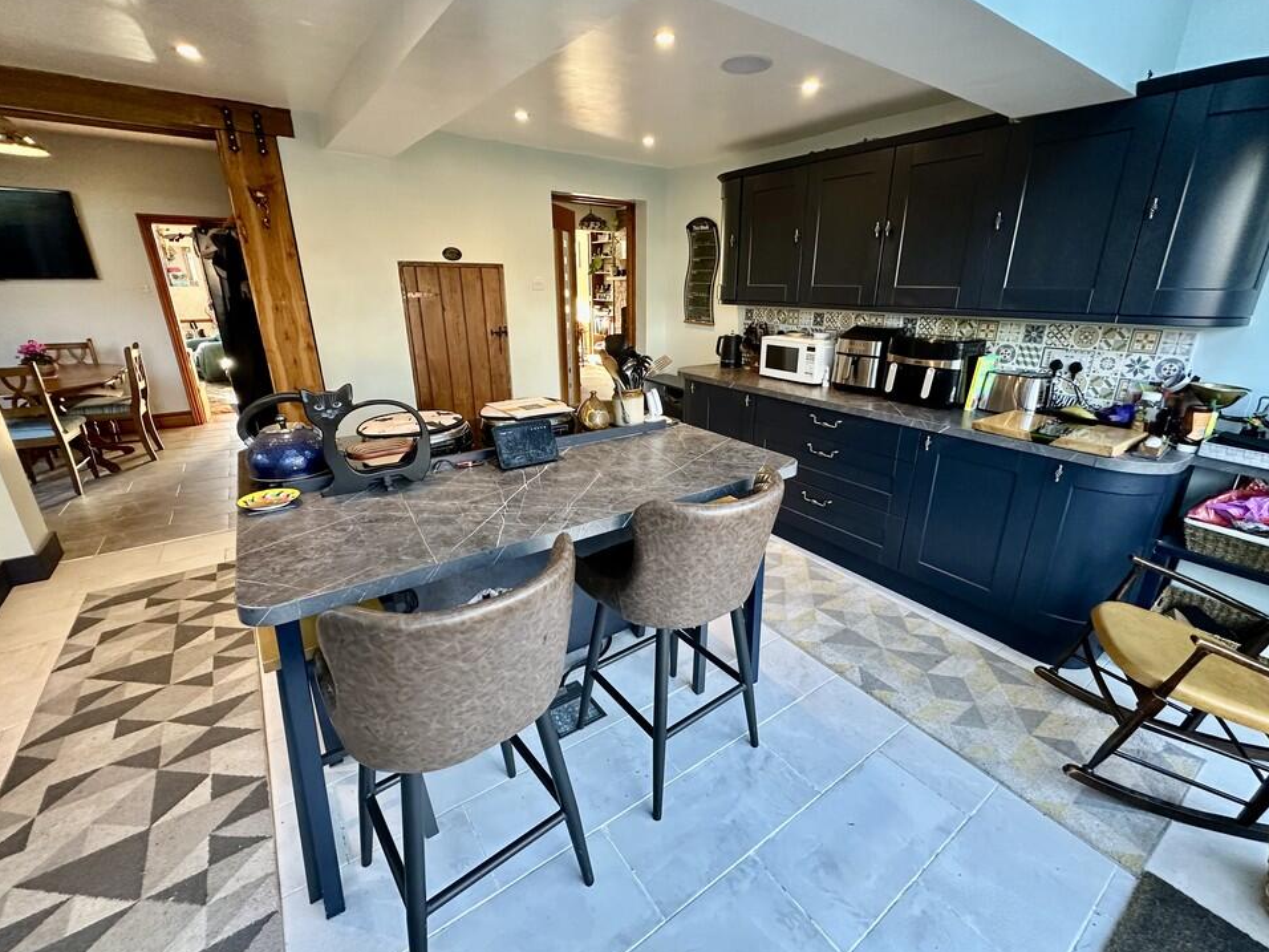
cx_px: 653
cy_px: 471
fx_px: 550
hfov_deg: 98.1
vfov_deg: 81.7
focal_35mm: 15
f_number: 2.2
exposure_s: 1/100
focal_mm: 2.22
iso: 250
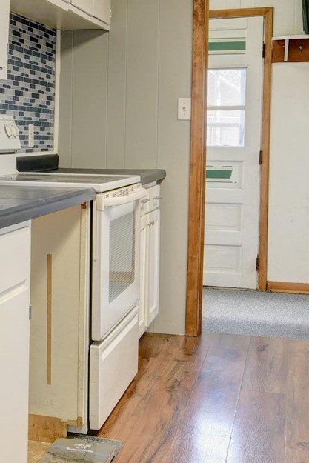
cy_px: 155
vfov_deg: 33.6
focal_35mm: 59
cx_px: -4
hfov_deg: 22.1
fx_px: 759
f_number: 8
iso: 100
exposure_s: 1/8
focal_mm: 16
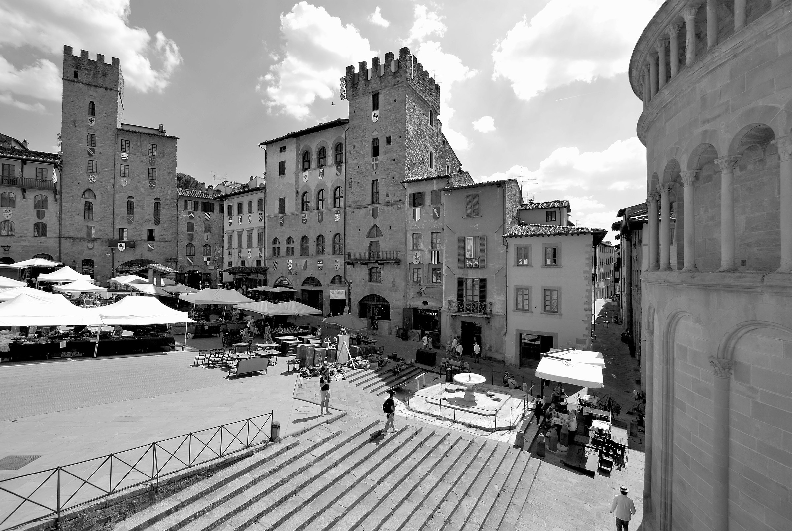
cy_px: 266
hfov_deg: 100.3
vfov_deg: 77.5
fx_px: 330
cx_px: 396
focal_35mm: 15
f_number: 7.1
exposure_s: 1/250
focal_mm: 10
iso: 100
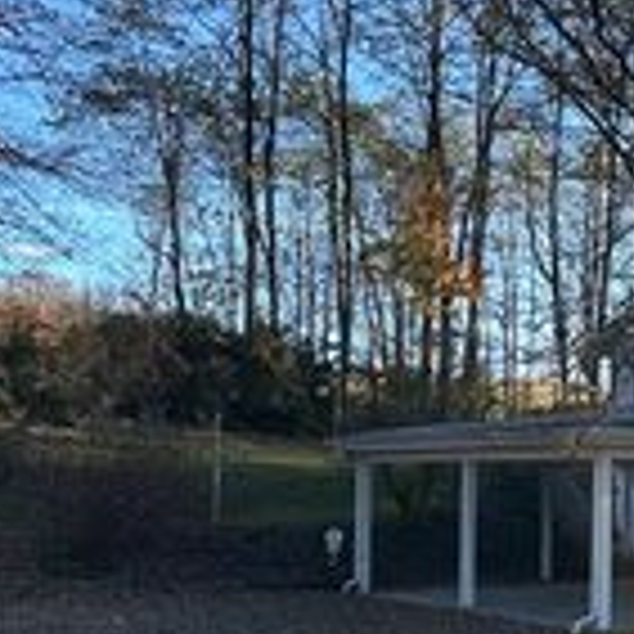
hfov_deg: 20.3
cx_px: 908
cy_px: 429
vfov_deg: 22.9
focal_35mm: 75
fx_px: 1554
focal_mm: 6.86
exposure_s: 1/1183
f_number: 1.78
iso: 80
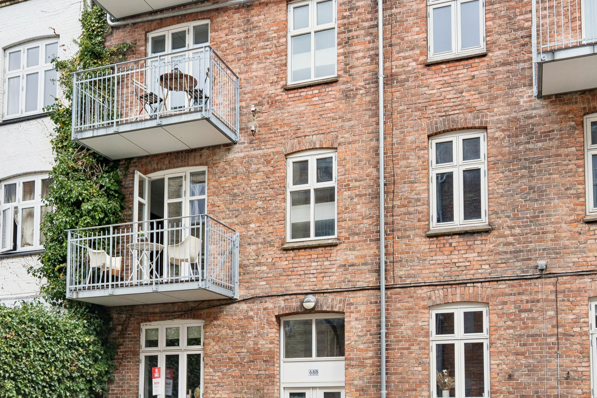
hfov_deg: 50.6
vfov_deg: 35.0
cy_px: 211
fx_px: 632
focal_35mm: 38
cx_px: 311
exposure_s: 1/125
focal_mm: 17.5
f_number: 6.3
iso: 125
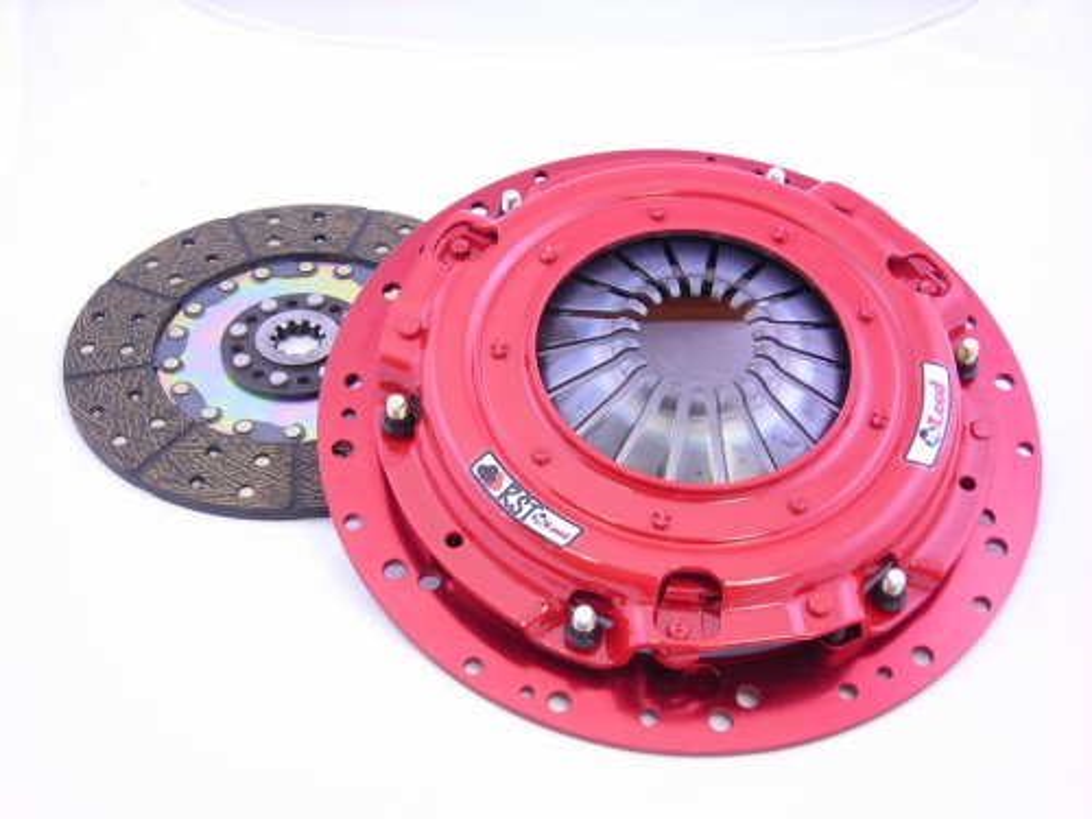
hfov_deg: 34.9
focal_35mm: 55
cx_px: 546
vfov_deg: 26.6
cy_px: 410
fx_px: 1735
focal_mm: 9.1
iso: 50
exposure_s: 1/4.5
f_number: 3.6
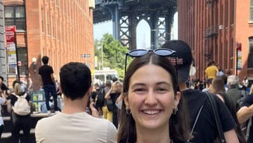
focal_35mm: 73
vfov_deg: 16.2
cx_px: 143
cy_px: 147
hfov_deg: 28.9
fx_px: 490
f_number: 1.6
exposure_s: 1/563
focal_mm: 5.1
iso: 50
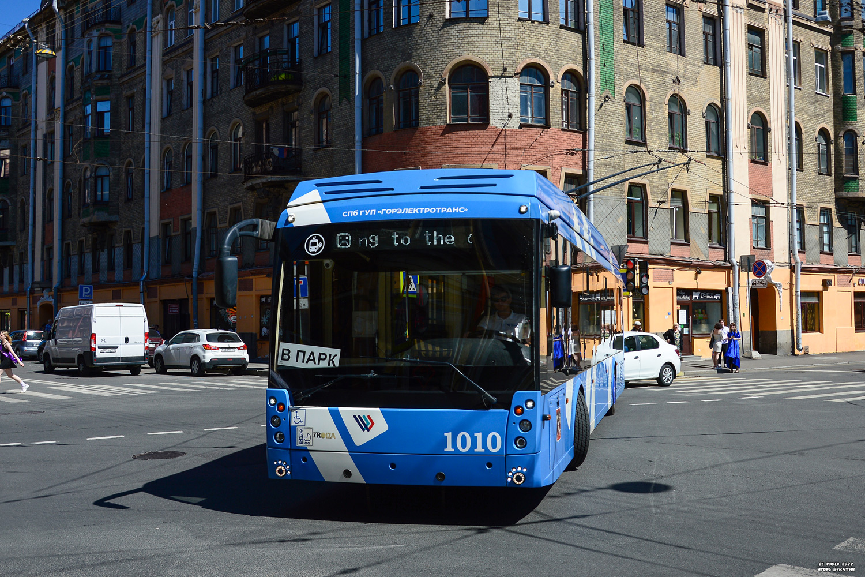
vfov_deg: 41.7
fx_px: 757
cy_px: 288
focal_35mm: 32
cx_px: 432
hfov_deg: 59.5
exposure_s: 1/640
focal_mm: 21
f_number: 6.3
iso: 100
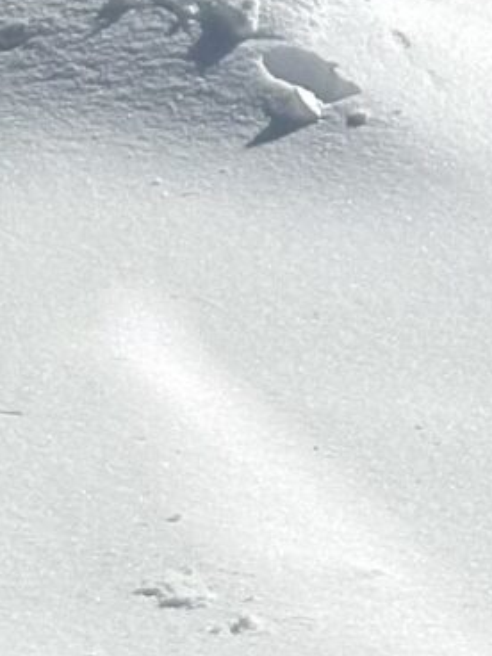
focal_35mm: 181
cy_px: 859
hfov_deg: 7.1
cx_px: 1569
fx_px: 3430
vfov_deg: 10.7
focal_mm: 5.7
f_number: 1.5
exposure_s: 1/14286
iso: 50
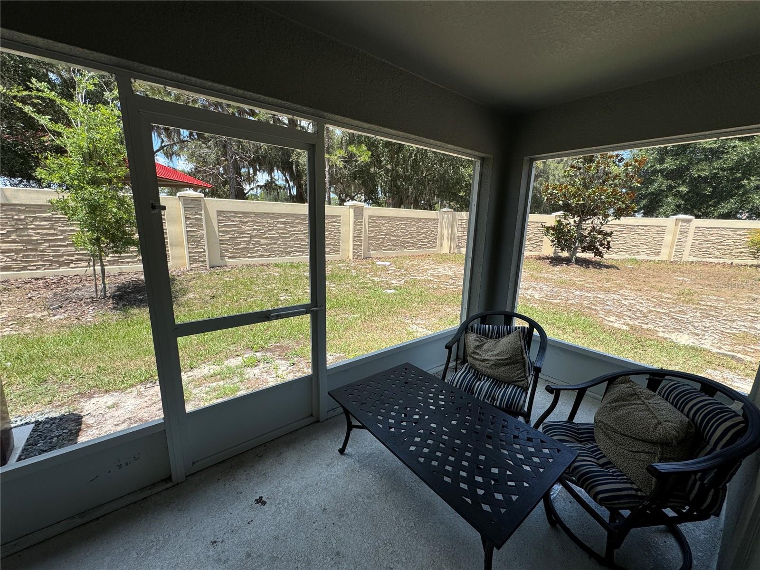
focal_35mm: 14
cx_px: 380
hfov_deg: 102.1
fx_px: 307
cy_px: 285
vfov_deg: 85.7
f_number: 2.2
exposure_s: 1/587
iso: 40
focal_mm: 2.22
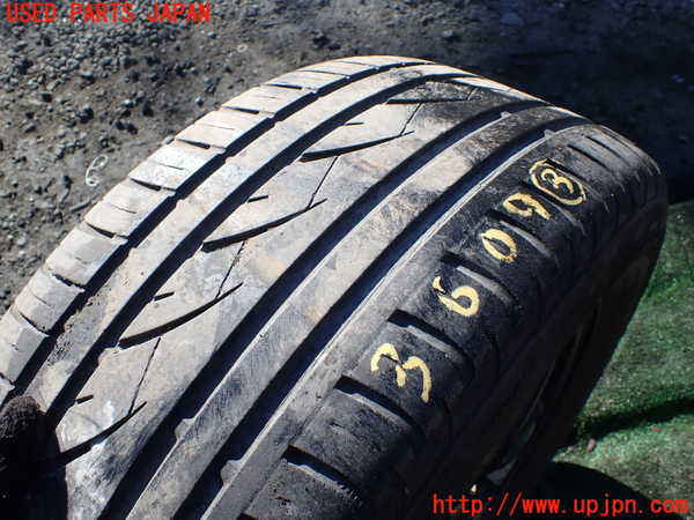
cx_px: 347
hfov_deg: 60.0
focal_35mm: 30
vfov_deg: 46.8
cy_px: 260
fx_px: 601
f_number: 3.2
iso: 100
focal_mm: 5.4
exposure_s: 1/400
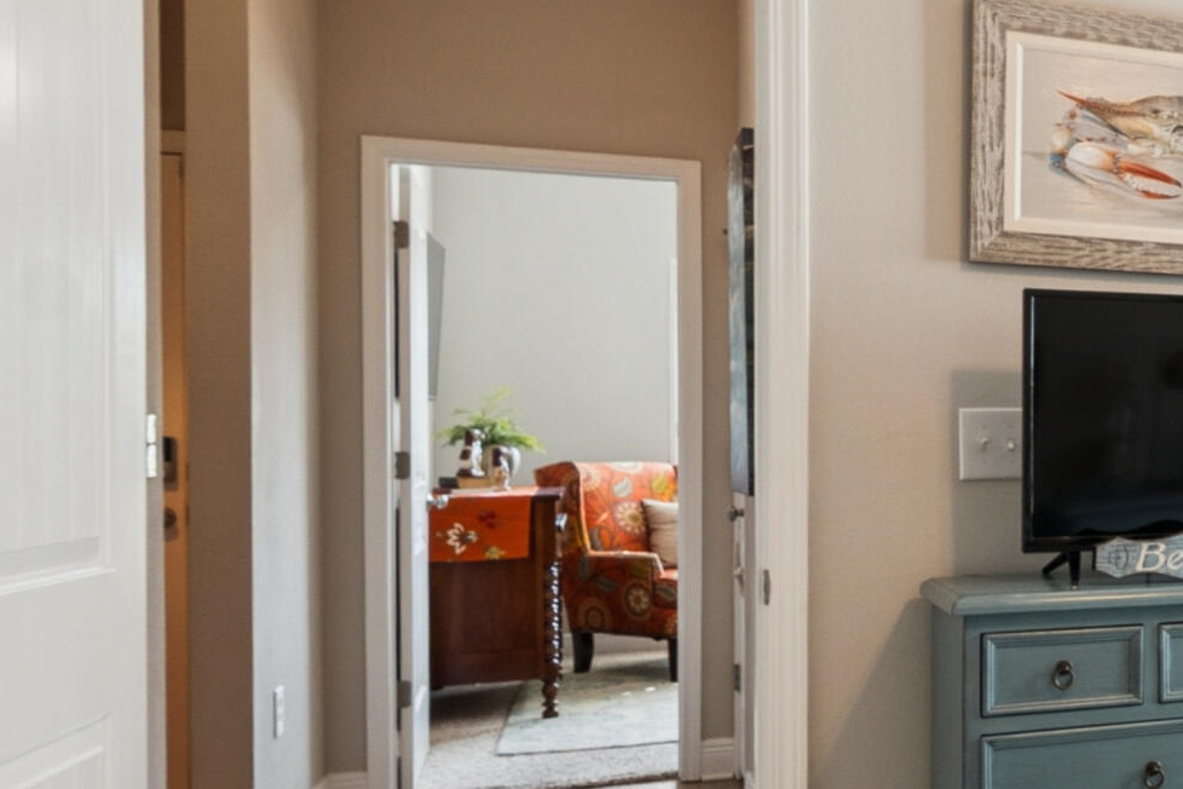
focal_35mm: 46
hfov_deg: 32.9
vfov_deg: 29.2
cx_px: 1501
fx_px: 1511
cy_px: 468
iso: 160
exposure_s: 1/25
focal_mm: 10
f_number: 8
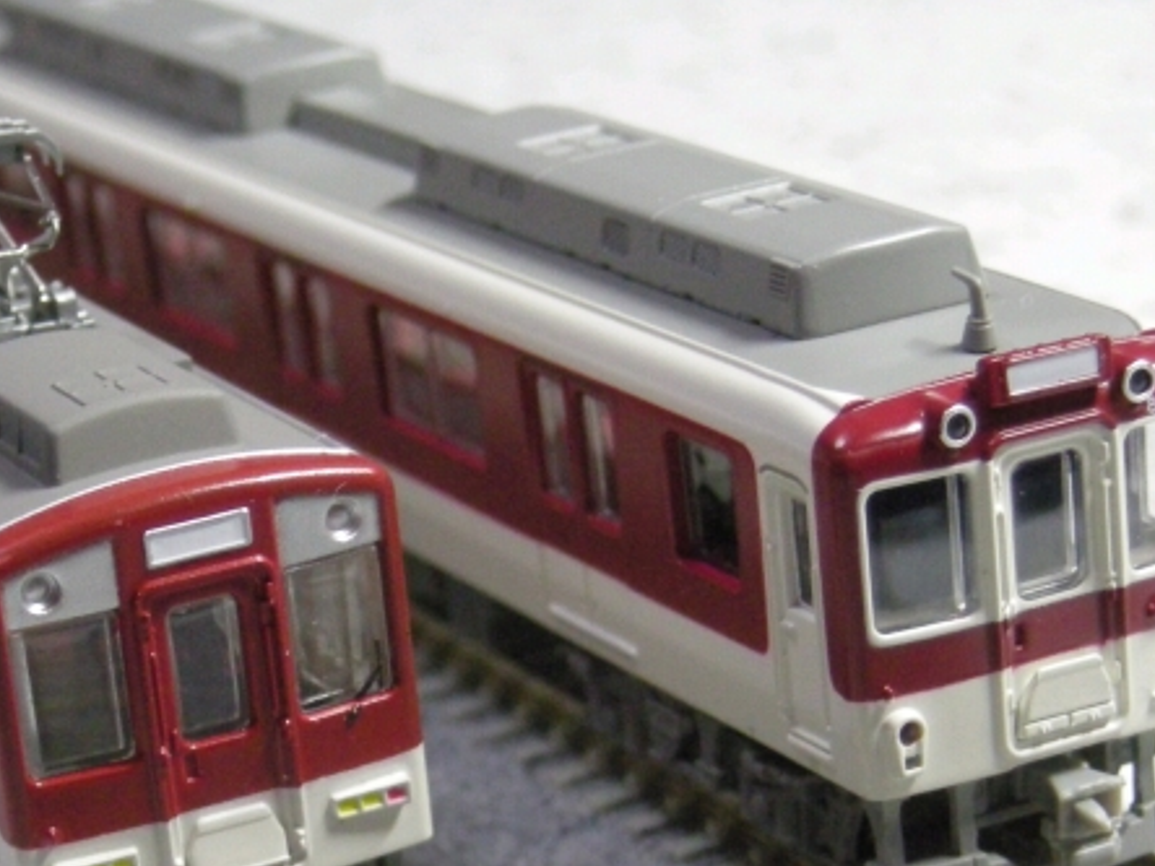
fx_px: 4571
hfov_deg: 14.4
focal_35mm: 137
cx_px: 372
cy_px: 616
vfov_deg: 10.8
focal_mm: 12.3
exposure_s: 1/57.6
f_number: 3.9
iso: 400
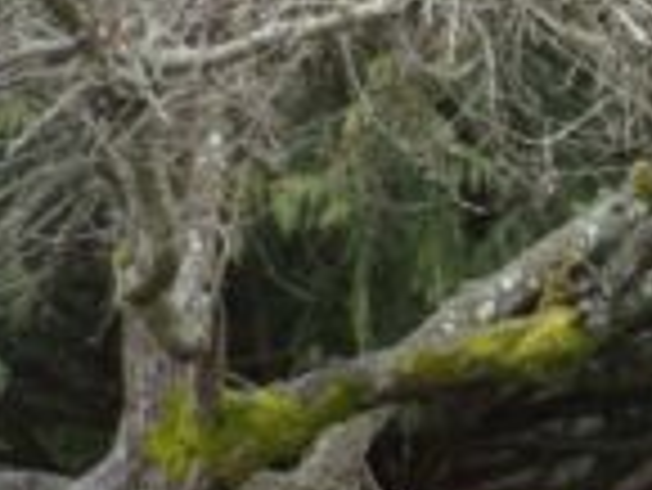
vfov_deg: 3.8
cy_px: 580
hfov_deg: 5.0
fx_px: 7390
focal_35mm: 392
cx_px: 886
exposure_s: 1/60
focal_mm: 25.5
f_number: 6.3
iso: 130
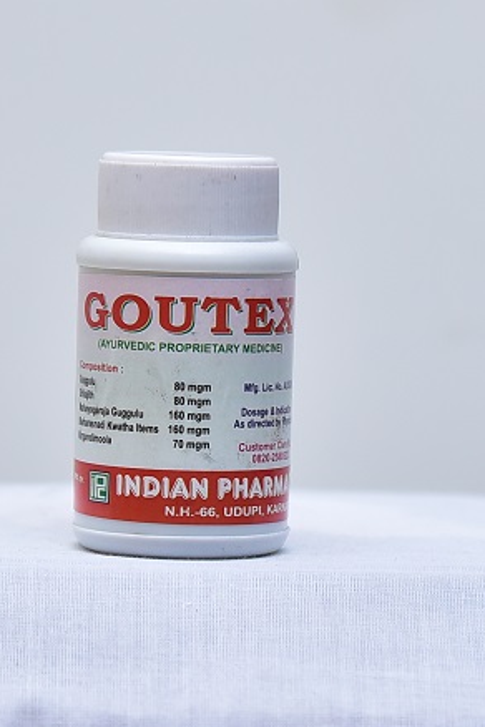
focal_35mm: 66
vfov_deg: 30.5
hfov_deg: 20.6
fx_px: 1334
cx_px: 196
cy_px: 398
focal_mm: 55
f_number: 4
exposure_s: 1/125
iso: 1250
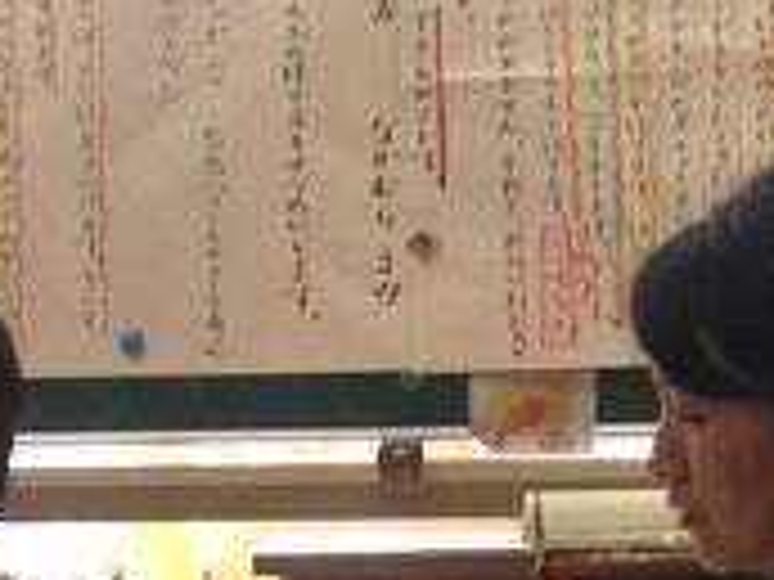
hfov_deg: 15.1
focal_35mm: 130
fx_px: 2907
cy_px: 499
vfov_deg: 11.3
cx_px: 256
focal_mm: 8.4
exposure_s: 1/45
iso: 50
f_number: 3.4
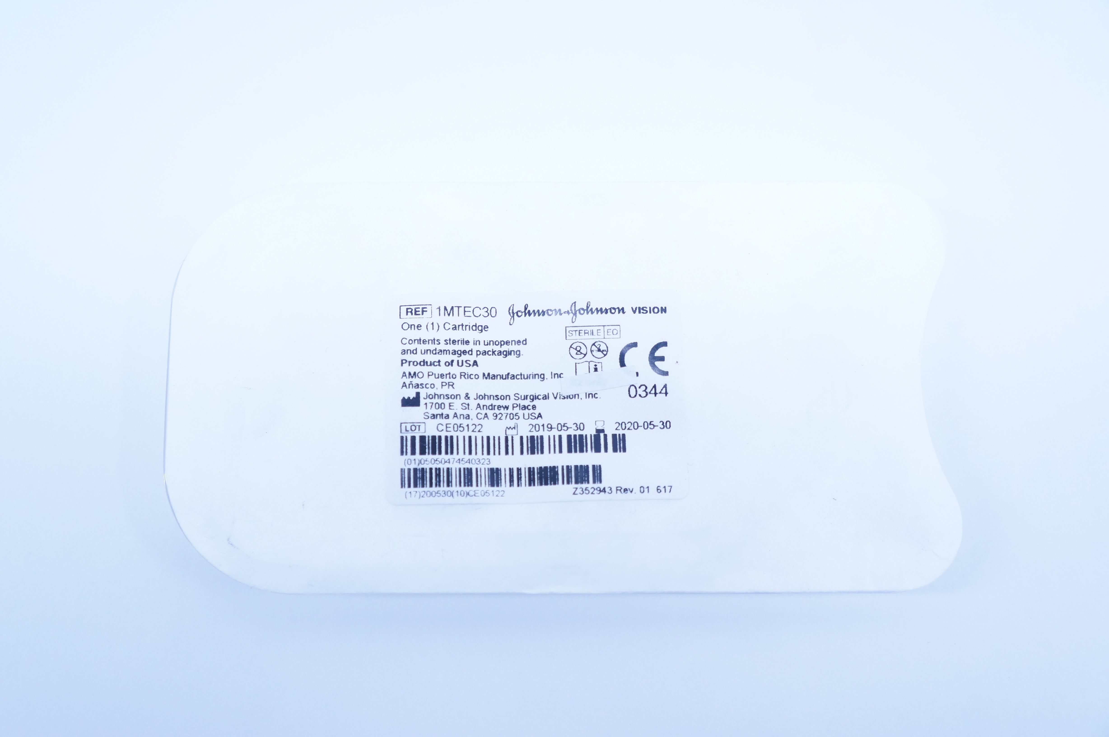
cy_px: 368
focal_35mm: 42
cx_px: 554
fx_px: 1292
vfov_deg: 31.8
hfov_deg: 46.4
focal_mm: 28
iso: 800
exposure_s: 1/200
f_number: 4.5
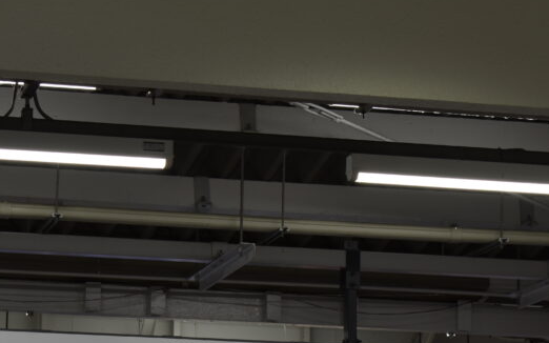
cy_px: 319
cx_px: 143
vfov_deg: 7.9
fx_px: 2468
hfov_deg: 12.7
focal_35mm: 165
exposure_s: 1/40
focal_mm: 55
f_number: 5.6
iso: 100
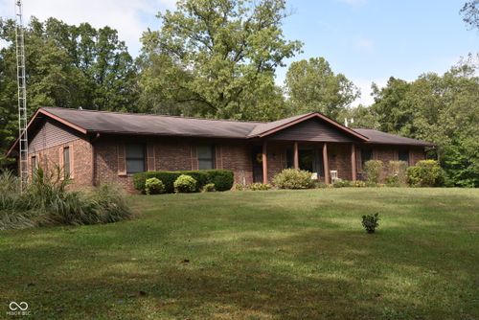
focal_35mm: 44
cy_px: 160
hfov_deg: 44.5
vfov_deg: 30.6
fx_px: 586
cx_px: 240
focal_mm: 44
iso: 320
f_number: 8
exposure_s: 1/250
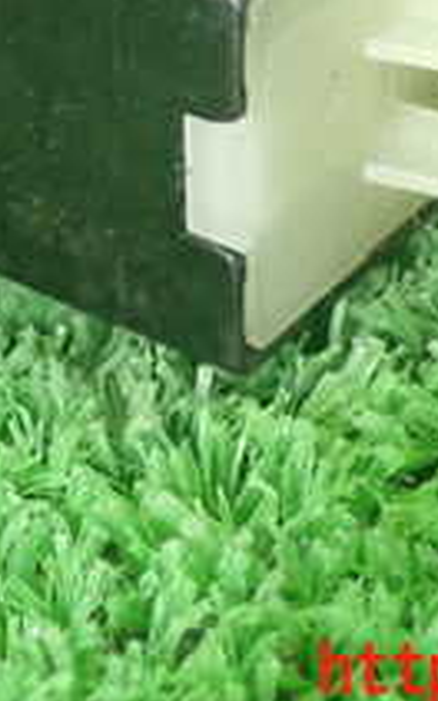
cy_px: -33
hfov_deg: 8.7
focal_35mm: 151
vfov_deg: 13.6
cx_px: 73
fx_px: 2882
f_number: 3.2
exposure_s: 1/25
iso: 800
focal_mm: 9.01
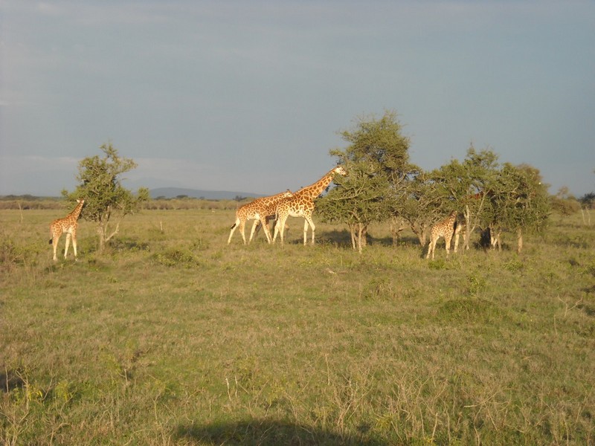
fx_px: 1805
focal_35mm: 105
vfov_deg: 14.1
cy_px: 223
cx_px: 298
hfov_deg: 18.7
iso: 64
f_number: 4.7
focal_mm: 17.1
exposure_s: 1/228
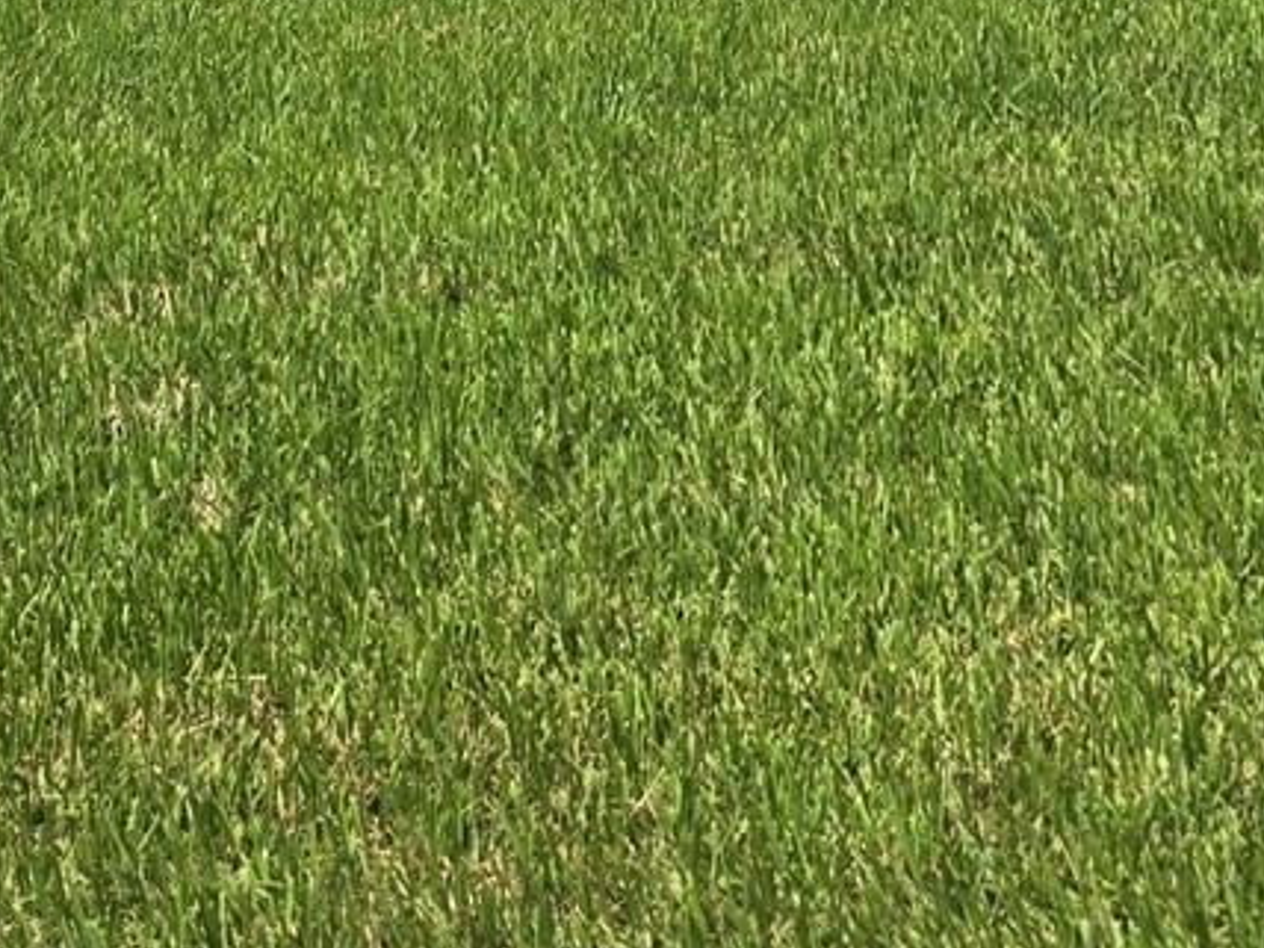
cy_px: -703
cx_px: 676
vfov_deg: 15.1
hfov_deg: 22.8
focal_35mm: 86
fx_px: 3140
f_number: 1.7
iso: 12
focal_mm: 6.3
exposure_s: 1/1192
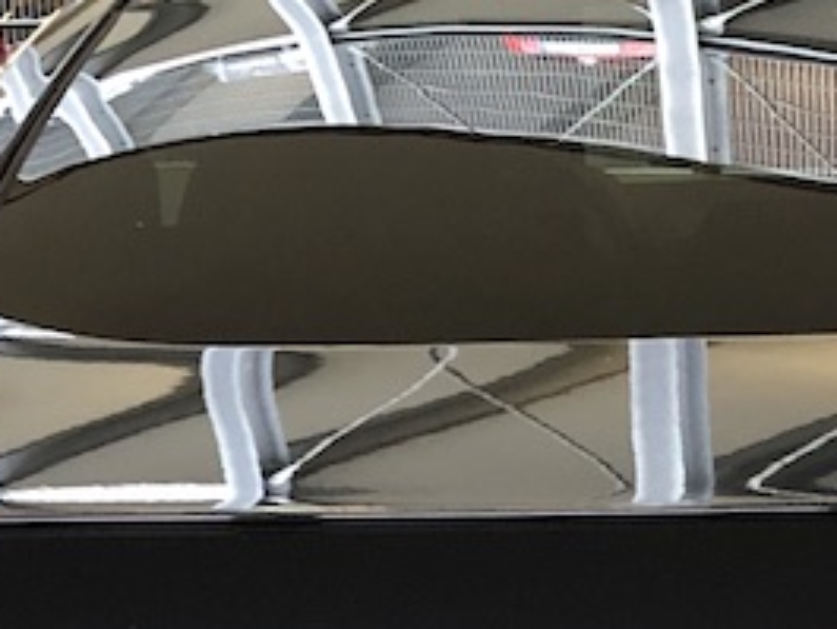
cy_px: 907
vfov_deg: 10.6
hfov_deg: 14.5
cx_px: 660
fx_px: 3266
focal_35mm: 135
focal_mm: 4
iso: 100
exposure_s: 1/13
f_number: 1.8
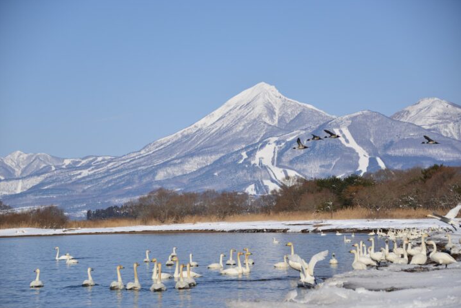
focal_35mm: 113
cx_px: 231
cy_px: 153
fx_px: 1447
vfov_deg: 12.1
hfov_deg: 18.1
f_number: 5.3
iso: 125
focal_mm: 112
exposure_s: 1/1250
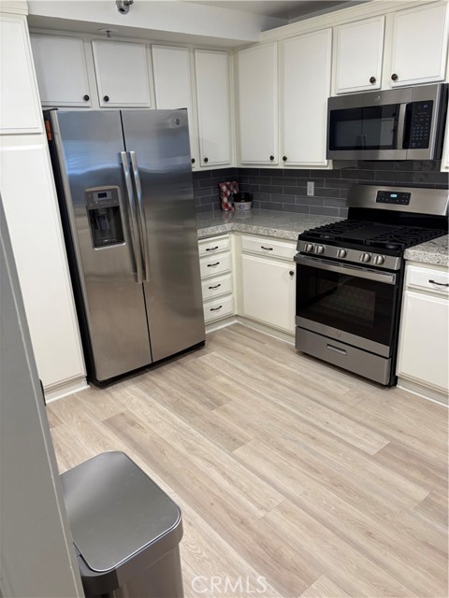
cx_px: 224
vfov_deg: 67.3
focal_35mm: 26
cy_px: 299
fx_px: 450
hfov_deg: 53.1
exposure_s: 1/60
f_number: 1.6
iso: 125
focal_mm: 5.96
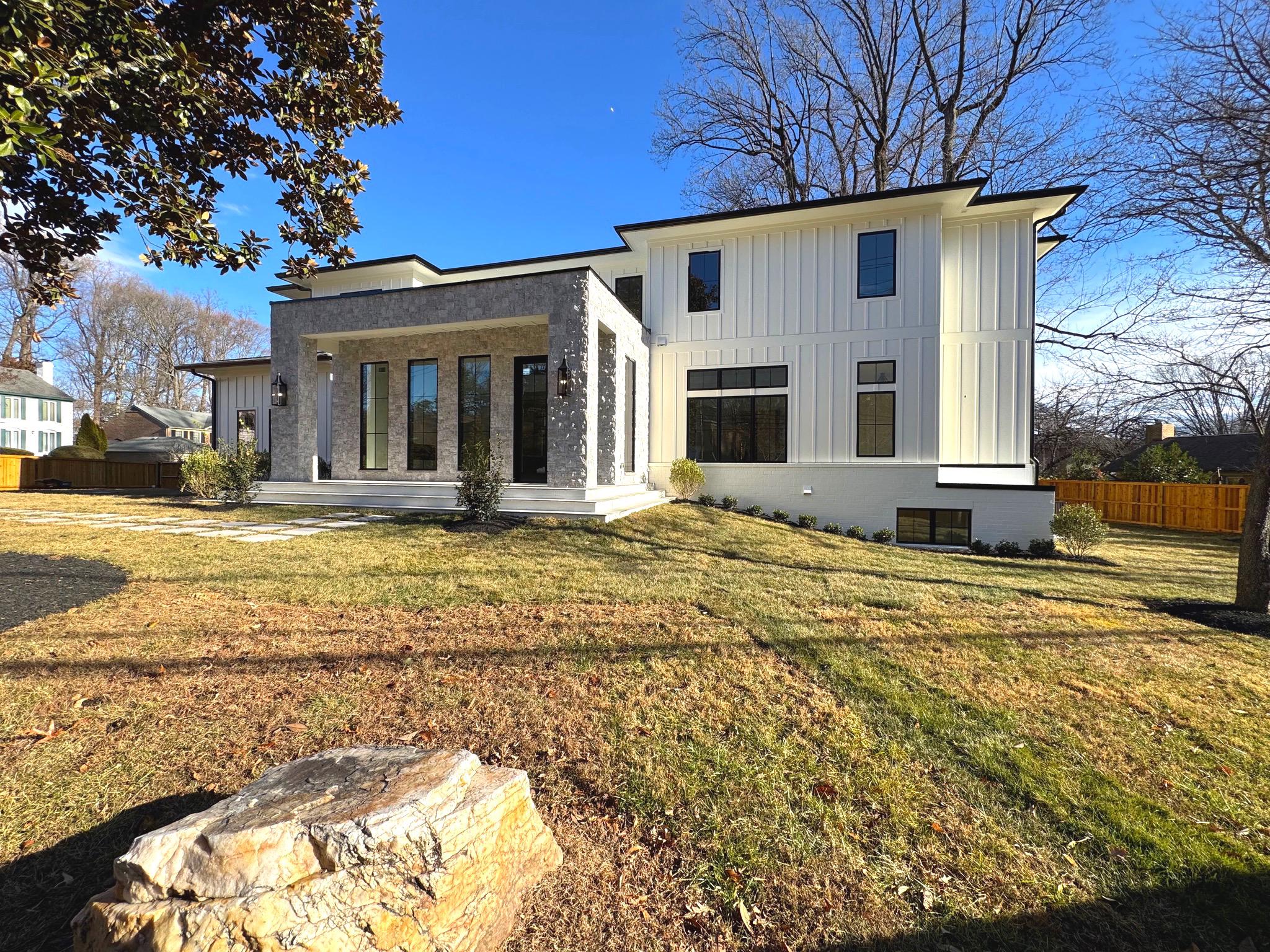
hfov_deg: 102.1
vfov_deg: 85.7
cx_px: 635
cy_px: 476
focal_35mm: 14
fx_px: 514
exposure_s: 1/1020
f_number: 2.2
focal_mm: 2.22
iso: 50
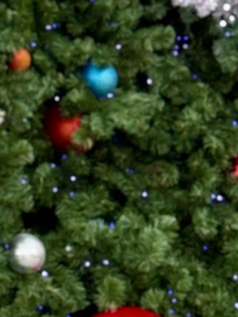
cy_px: -100
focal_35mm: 227
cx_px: -242
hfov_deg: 6.4
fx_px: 2083
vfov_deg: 8.6
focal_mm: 6.76
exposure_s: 1/60
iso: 100
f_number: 1.78
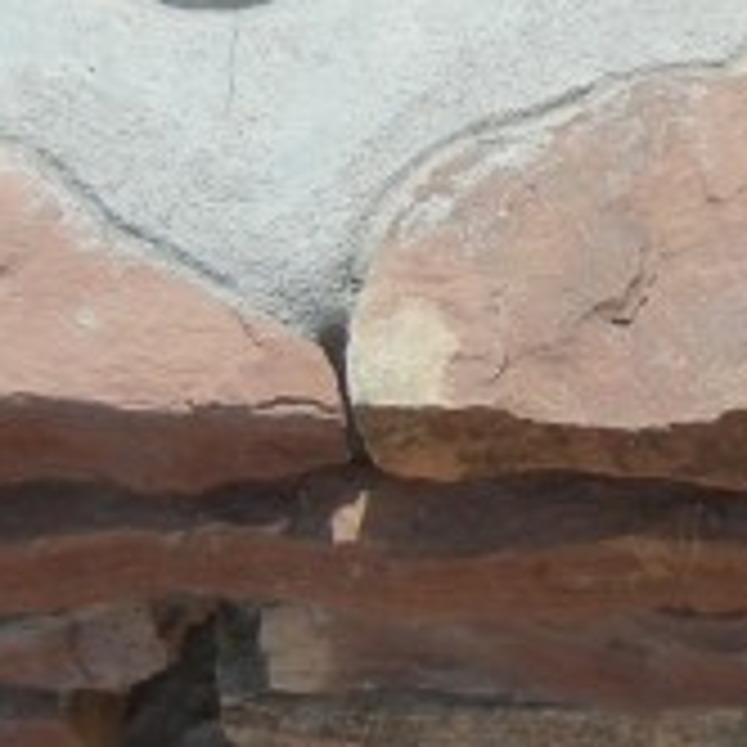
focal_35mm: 164
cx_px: 1174
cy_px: -112
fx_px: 4004
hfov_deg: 10.3
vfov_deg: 10.5
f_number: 7
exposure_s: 1/322
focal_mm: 5.4
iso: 160
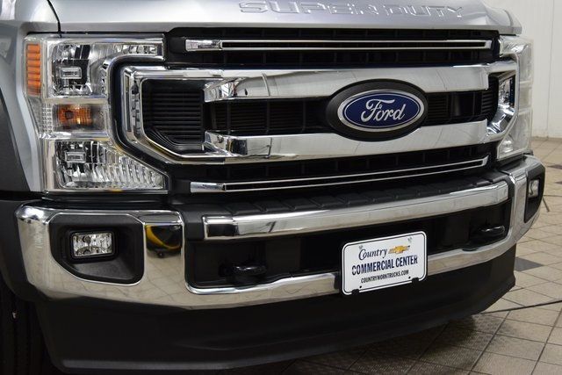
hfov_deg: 38.9
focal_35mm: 51
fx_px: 796
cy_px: 188
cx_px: 281
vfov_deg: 26.5
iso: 1600
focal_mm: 34
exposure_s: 1/60
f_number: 7.1
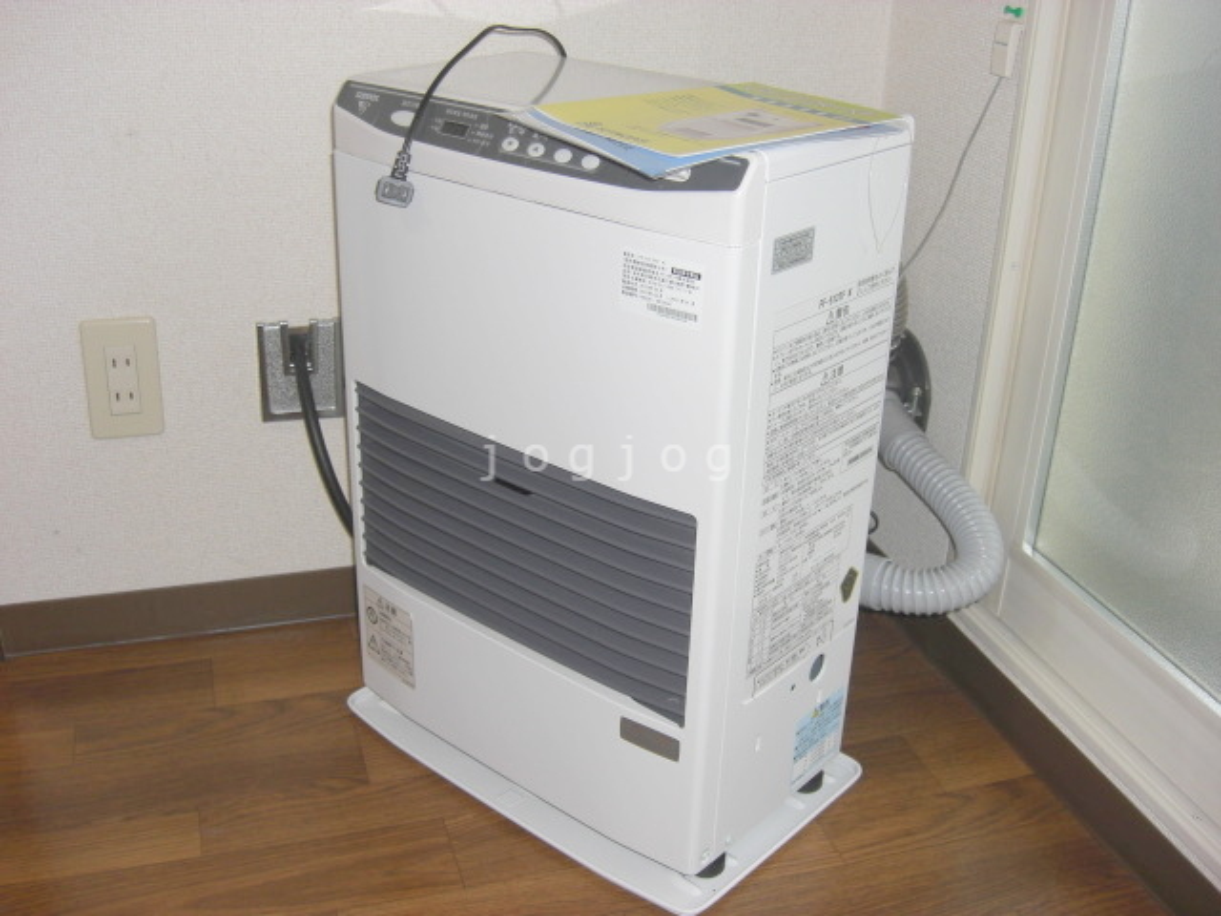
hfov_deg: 49.0
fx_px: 1340
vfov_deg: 37.7
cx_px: 610
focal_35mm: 38
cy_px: 458
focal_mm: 7.9
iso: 100
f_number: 2.8
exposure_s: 1/60
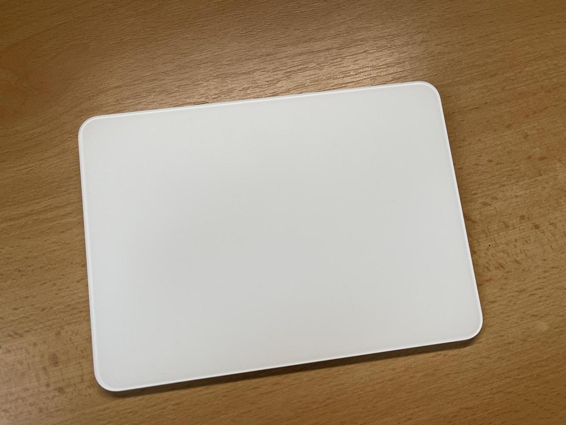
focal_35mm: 25
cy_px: 212
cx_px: 283
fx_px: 409
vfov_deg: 54.9
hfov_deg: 69.4
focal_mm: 5.1
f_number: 1.6
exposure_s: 1/120
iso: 100
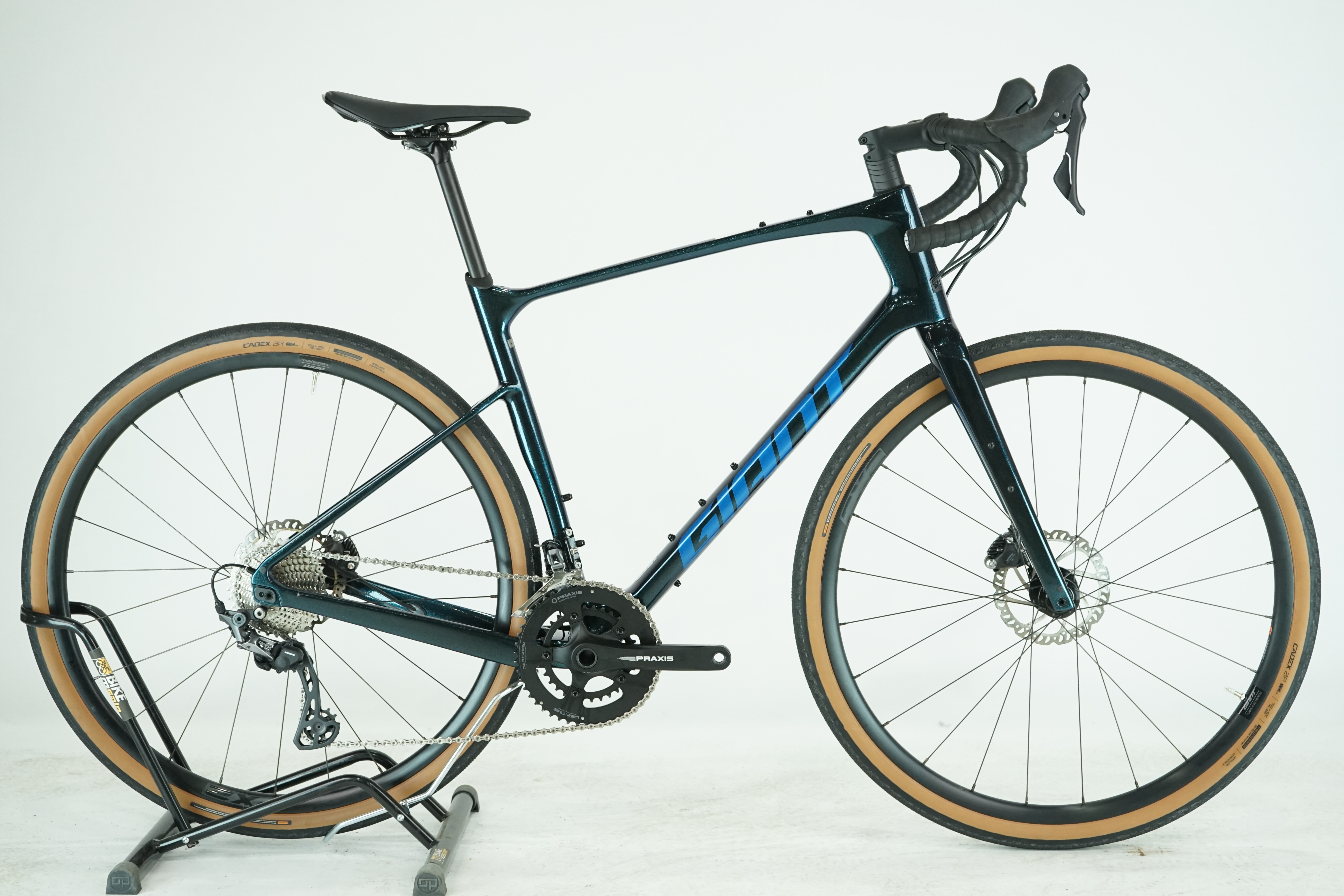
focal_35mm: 60
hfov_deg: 33.4
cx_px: 672
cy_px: 448
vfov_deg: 22.6
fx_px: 2240
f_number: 5.6
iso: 1600
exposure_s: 1/200
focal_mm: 60
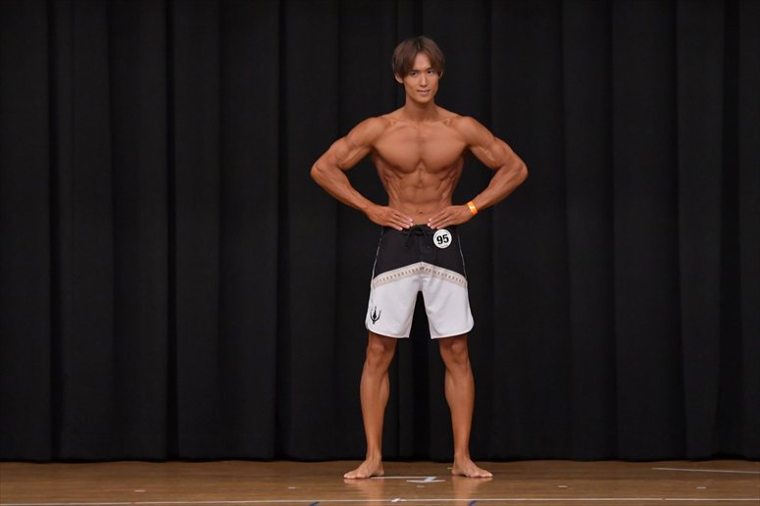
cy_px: 253
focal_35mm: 255
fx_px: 5381
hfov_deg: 8.1
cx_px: 380
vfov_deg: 5.4
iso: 6400
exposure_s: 1/400
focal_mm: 170
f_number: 5.6
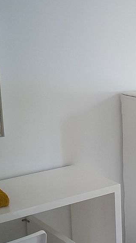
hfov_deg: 14.7
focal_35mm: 77
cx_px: 197
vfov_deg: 27.5
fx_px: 494
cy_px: 139
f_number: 2
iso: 320
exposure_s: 1/50
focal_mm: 4.6
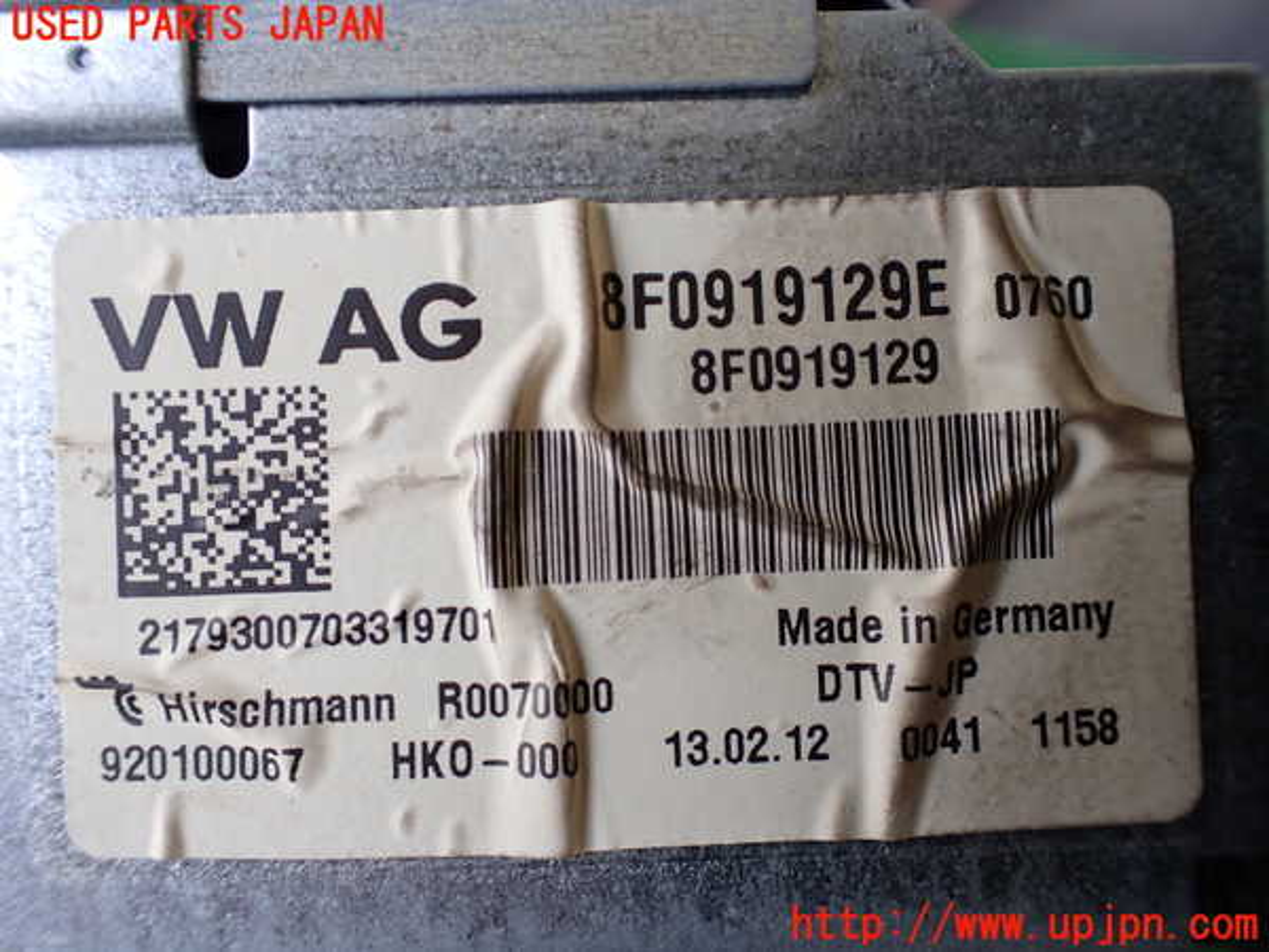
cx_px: 634
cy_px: 476
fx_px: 1100
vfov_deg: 46.8
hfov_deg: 60.0
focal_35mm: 30
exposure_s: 1/125
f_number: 2.3
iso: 125
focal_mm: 5.4
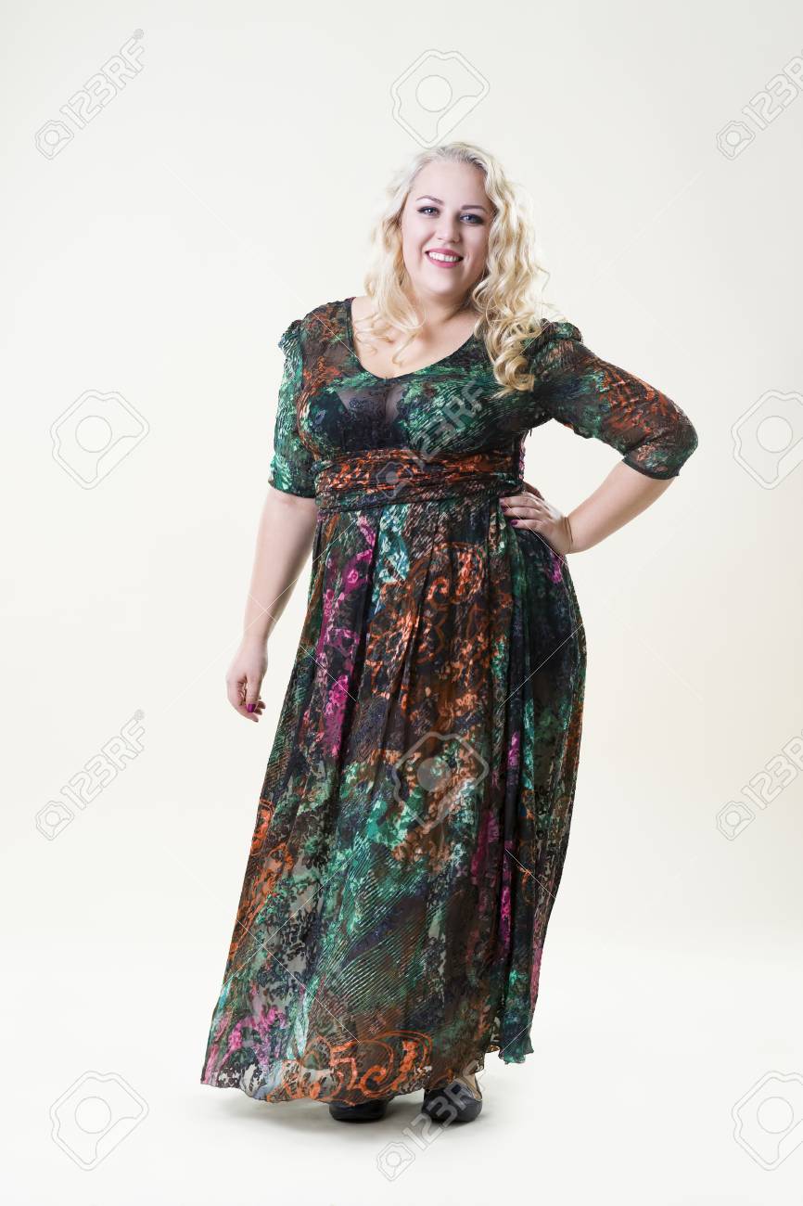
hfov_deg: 12.4
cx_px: 402
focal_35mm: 110
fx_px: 3682
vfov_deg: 18.6
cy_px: 603
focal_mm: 110
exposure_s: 1/160
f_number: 5
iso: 200
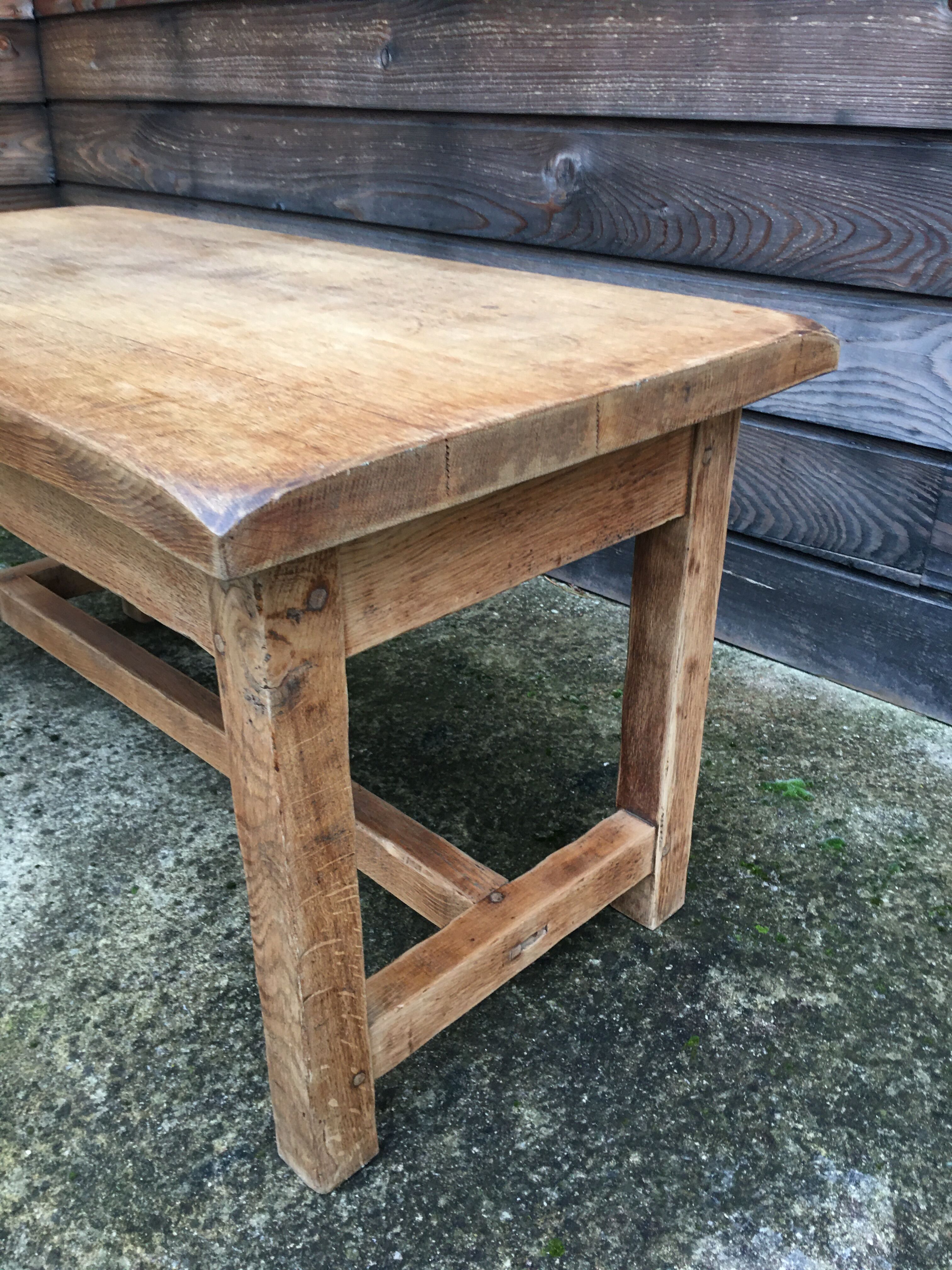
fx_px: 1063
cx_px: 476
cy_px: 635
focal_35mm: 29
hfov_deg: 48.2
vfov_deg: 61.7
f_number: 2.2
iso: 50
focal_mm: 4.15
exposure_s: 1/17
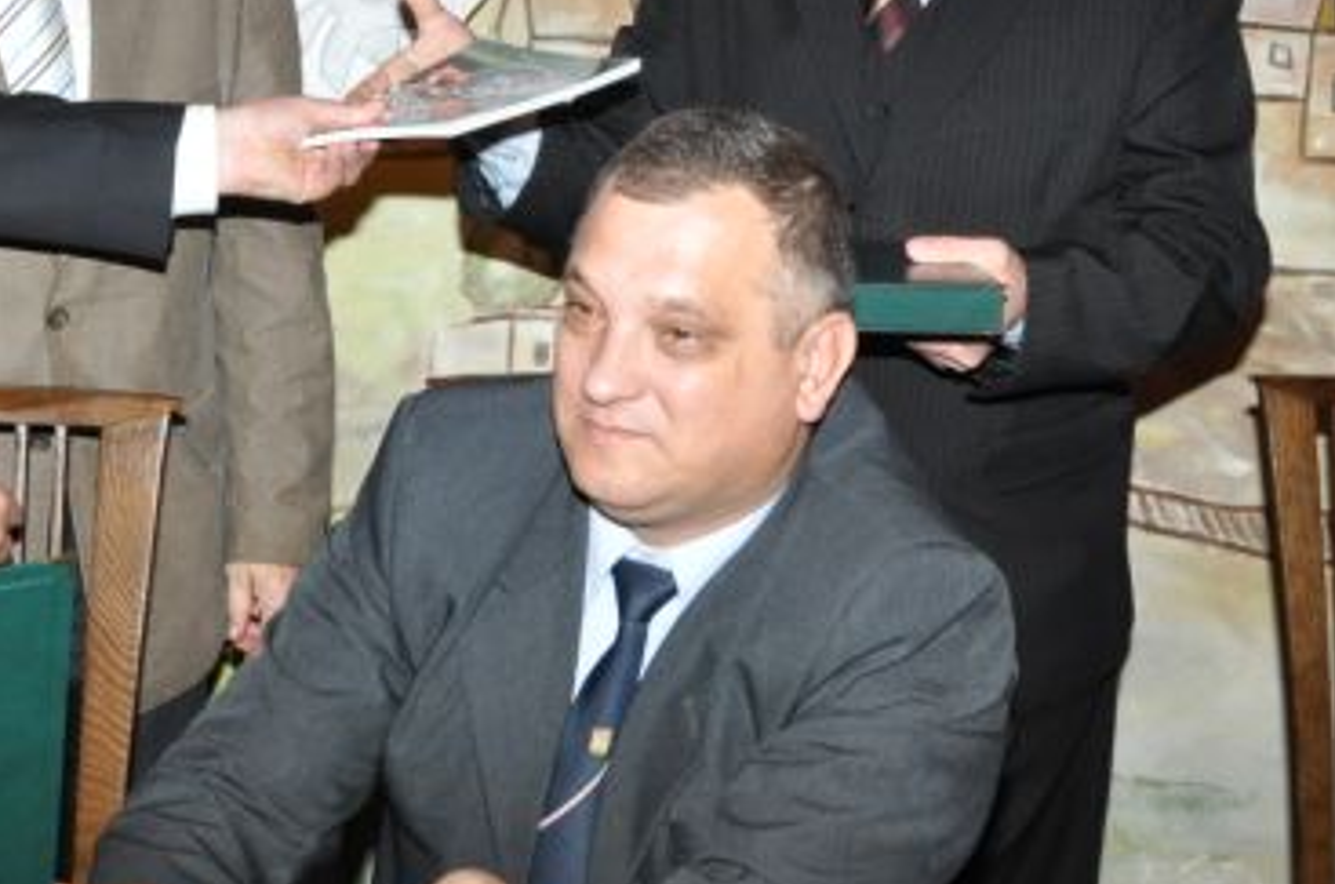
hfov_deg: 27.9
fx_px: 2664
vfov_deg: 18.7
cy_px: 249
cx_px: 389
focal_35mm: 72
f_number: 6.3
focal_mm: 22
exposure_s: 1/60
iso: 1000
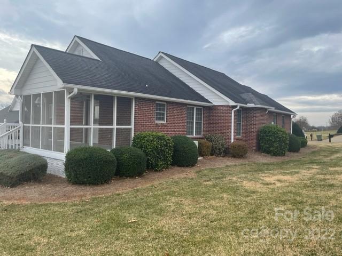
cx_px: 171
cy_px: 128
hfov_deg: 67.3
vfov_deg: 53.1
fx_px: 257
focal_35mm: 26
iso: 32
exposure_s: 1/1247
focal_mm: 4.2
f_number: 1.6
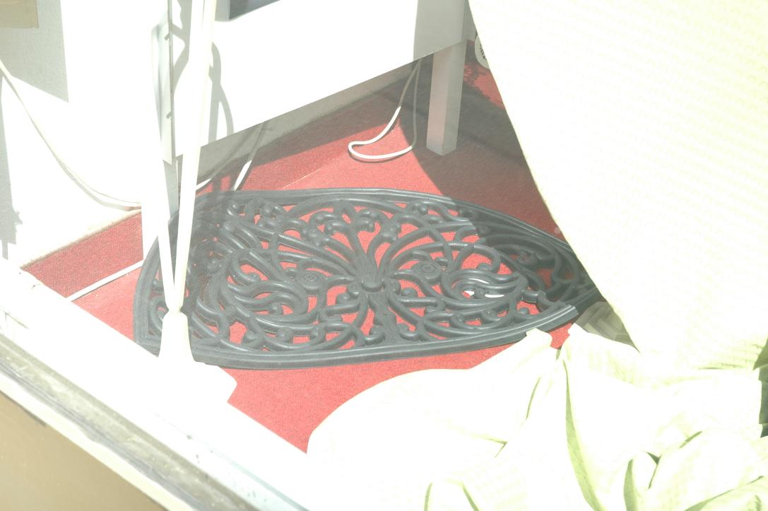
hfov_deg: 29.3
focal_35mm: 69
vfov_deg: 19.7
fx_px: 1471
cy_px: 256
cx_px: 384
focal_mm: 46
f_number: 6.3
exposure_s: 1/160
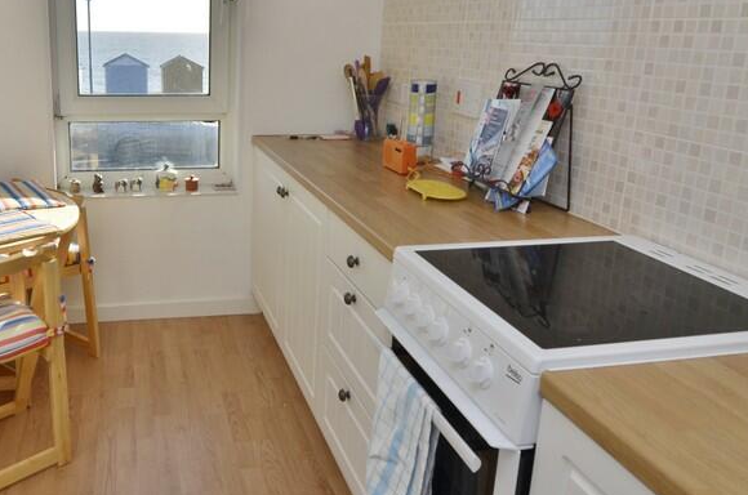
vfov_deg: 42.4
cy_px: 175
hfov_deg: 59.2
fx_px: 631
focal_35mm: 30
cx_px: 222
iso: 100
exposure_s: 1/160
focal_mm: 11.5
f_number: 6.3
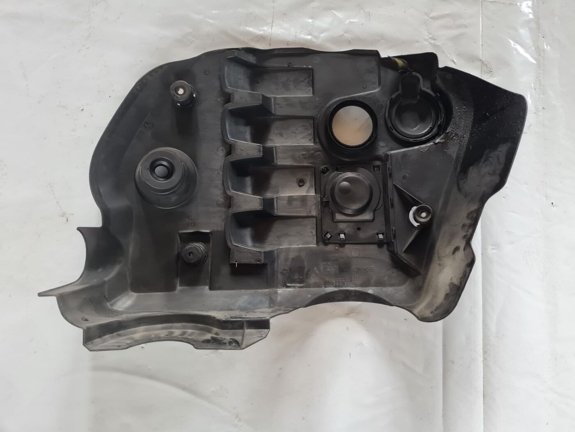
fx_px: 432
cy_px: 216
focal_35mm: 26
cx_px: 288
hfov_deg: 67.3
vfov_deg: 53.1
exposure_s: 1/100
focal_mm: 5.4
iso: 320
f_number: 1.8
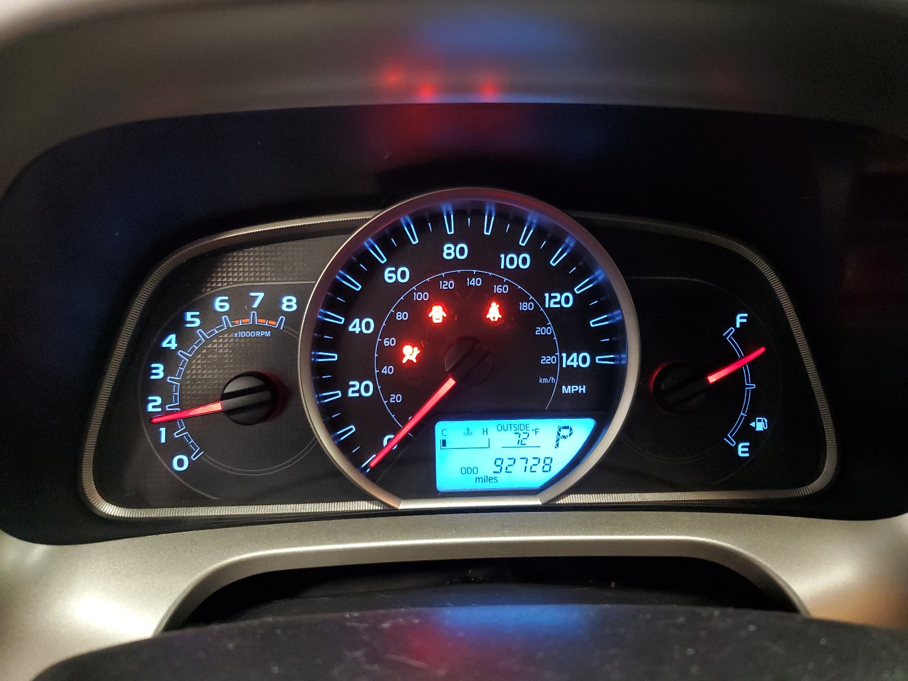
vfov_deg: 53.1
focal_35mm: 26
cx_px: 454
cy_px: 340
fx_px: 682
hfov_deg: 67.3
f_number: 1.5
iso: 307
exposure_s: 1/20
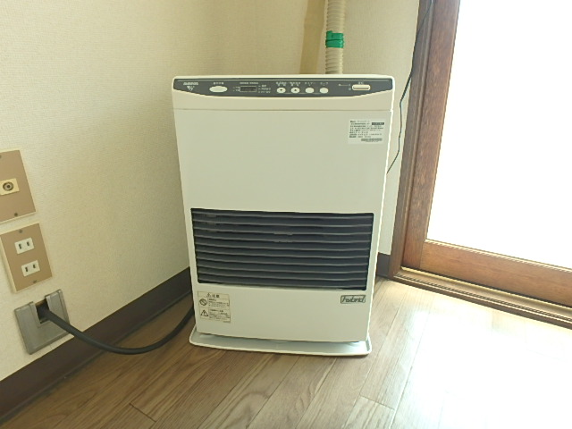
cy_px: 214
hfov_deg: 79.0
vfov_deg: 63.4
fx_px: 347
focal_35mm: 21
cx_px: 286
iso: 200
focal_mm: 3.7
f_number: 3.5
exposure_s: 1/40
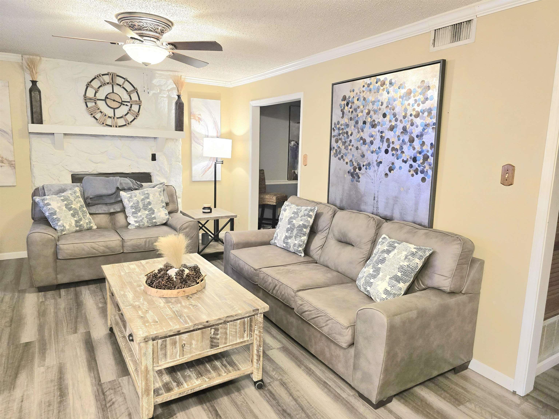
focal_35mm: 23
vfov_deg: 58.9
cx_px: 280
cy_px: 210
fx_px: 371
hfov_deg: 73.9
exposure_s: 1/60.2
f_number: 1.7
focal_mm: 6.3
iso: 640
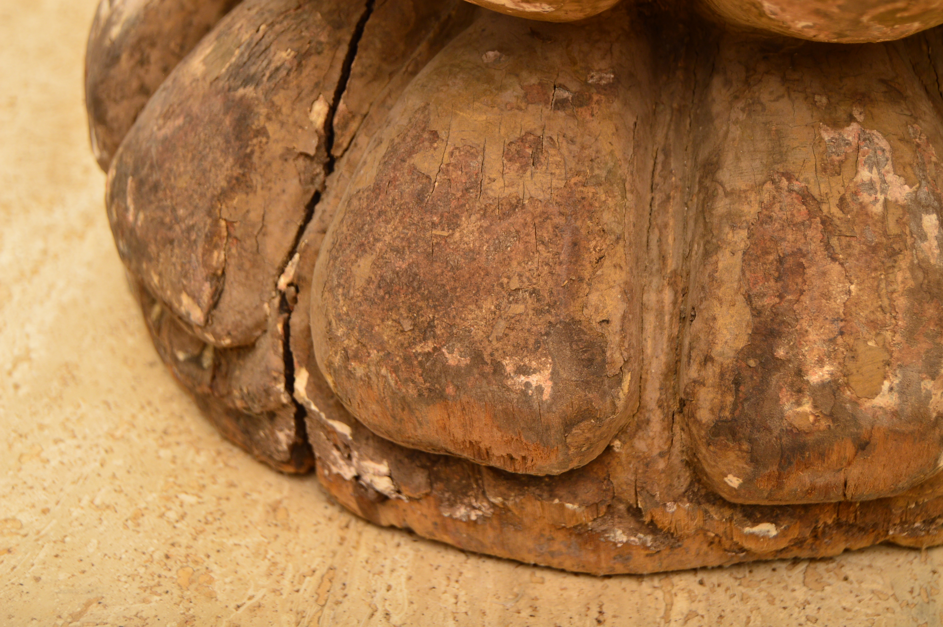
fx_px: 1884
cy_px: 314
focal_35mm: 72
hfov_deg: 28.1
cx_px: 472
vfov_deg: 18.9
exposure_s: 1/200
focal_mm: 48
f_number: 5.3
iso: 200
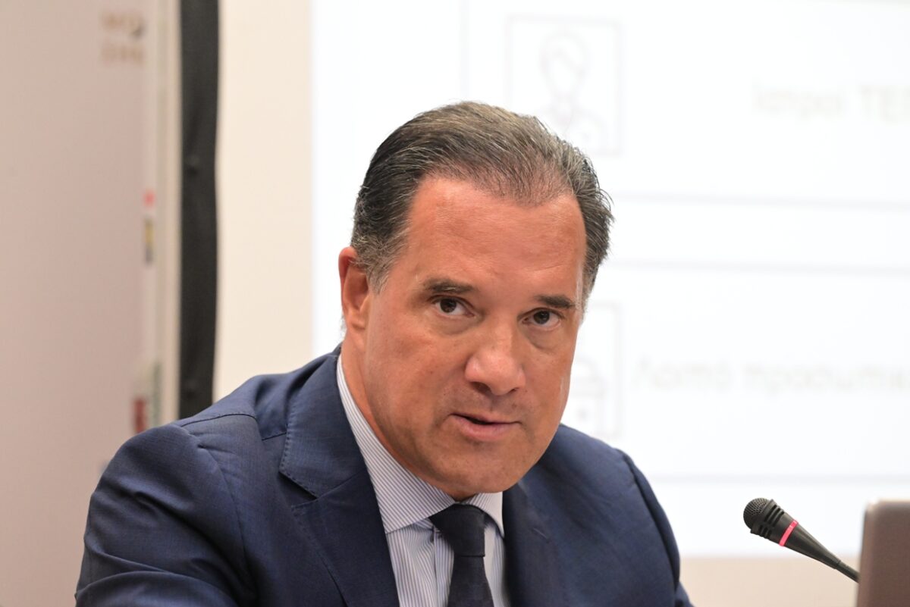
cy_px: 304
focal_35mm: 200
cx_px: 455
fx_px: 5057
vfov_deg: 6.9
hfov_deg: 10.3
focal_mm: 200
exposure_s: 1/320
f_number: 6.3
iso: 8000
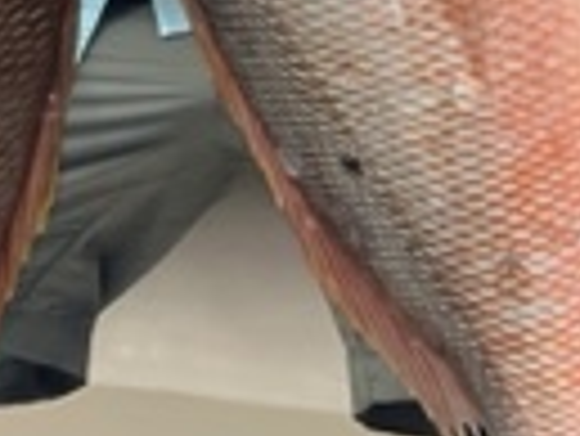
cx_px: 553
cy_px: -333
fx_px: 2163
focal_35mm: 129
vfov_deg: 10.8
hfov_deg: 15.1
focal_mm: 5.1
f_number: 1.6
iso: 50
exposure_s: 1/2358
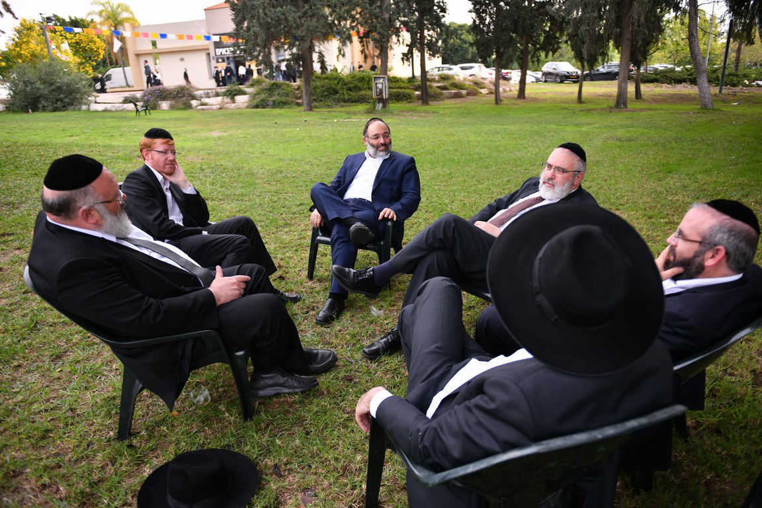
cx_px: 381
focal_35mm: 24
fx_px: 508
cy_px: 254
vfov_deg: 53.1
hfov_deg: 73.7
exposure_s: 1/250
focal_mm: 24
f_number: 20
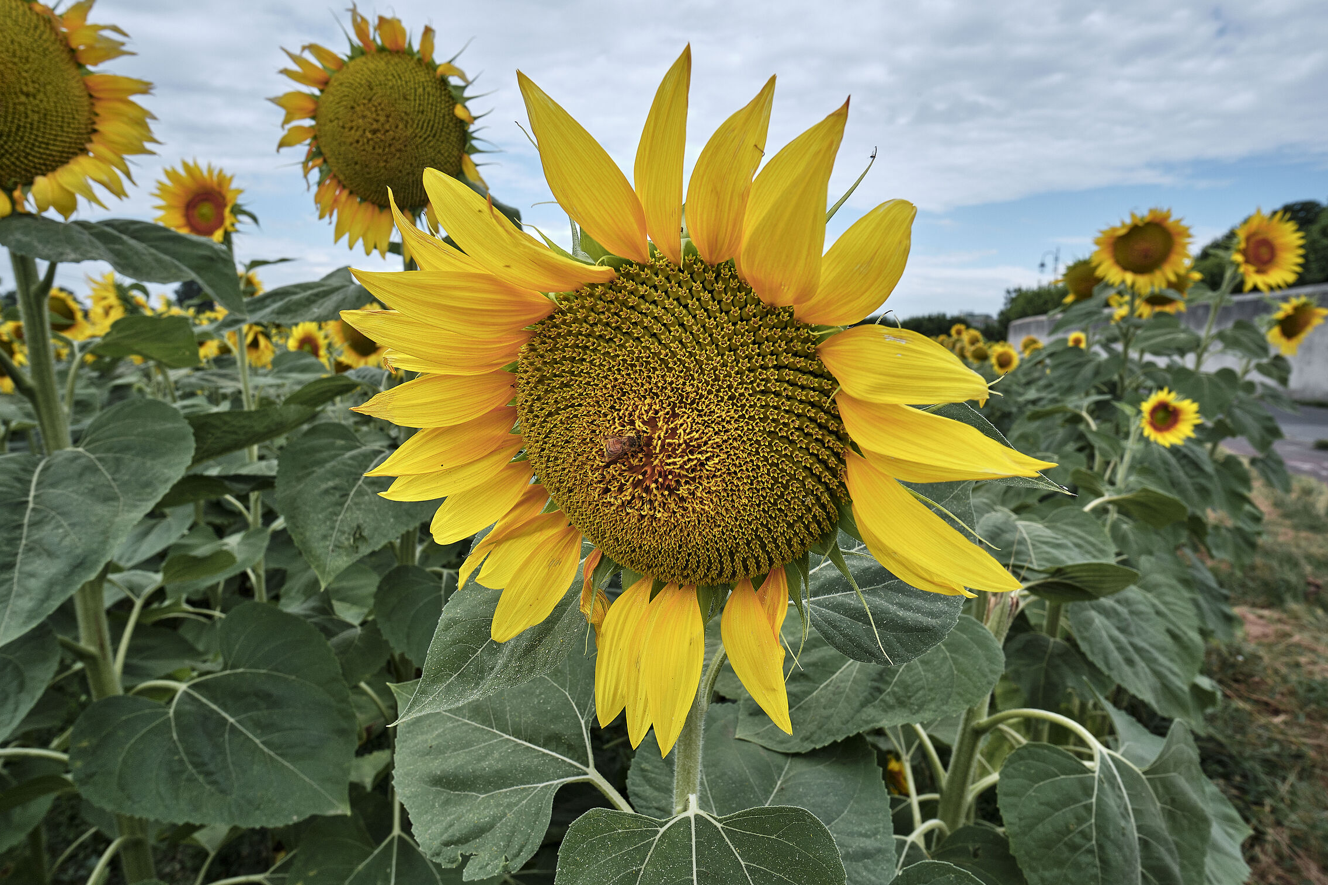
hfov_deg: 86.8
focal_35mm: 19
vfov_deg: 64.5
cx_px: 631
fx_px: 701
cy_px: 453
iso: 160
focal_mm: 12
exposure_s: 1/220
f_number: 8
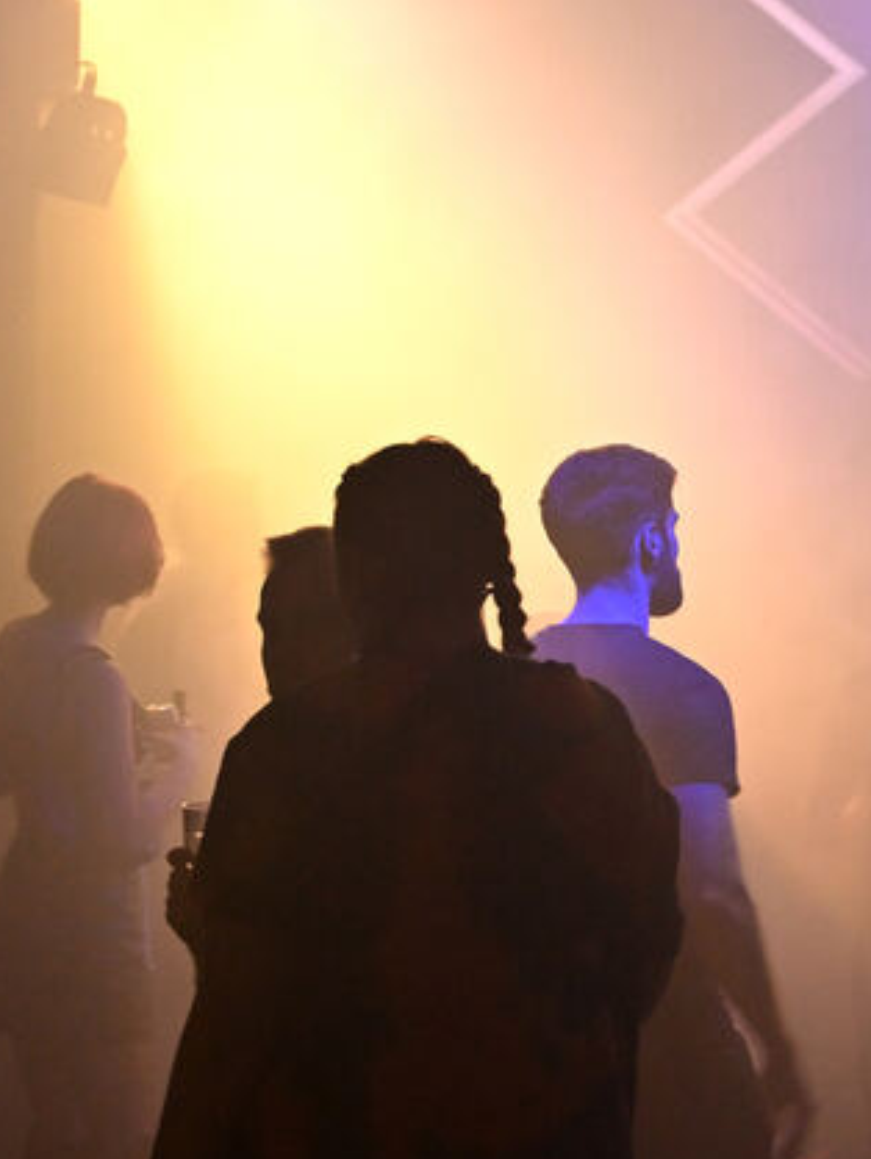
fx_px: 3419
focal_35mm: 102
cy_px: 550
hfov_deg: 13.7
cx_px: 1295
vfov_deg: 19.2
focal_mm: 37
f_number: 3.2
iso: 2000
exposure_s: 1/40
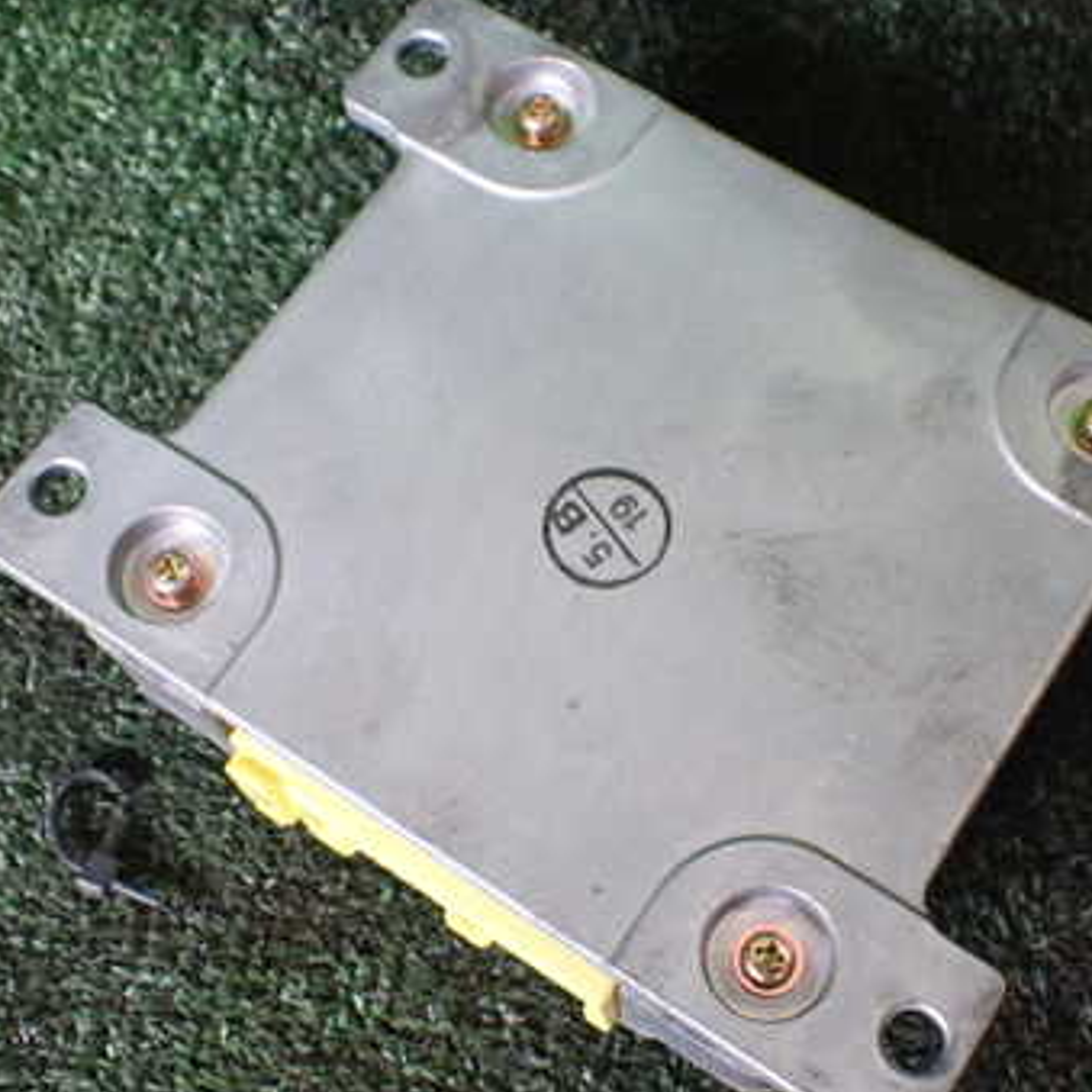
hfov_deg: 36.0
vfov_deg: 36.0
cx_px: 625
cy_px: 635
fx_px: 1677
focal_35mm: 47
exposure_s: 1/30
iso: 1000
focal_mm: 5.4
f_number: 2.3
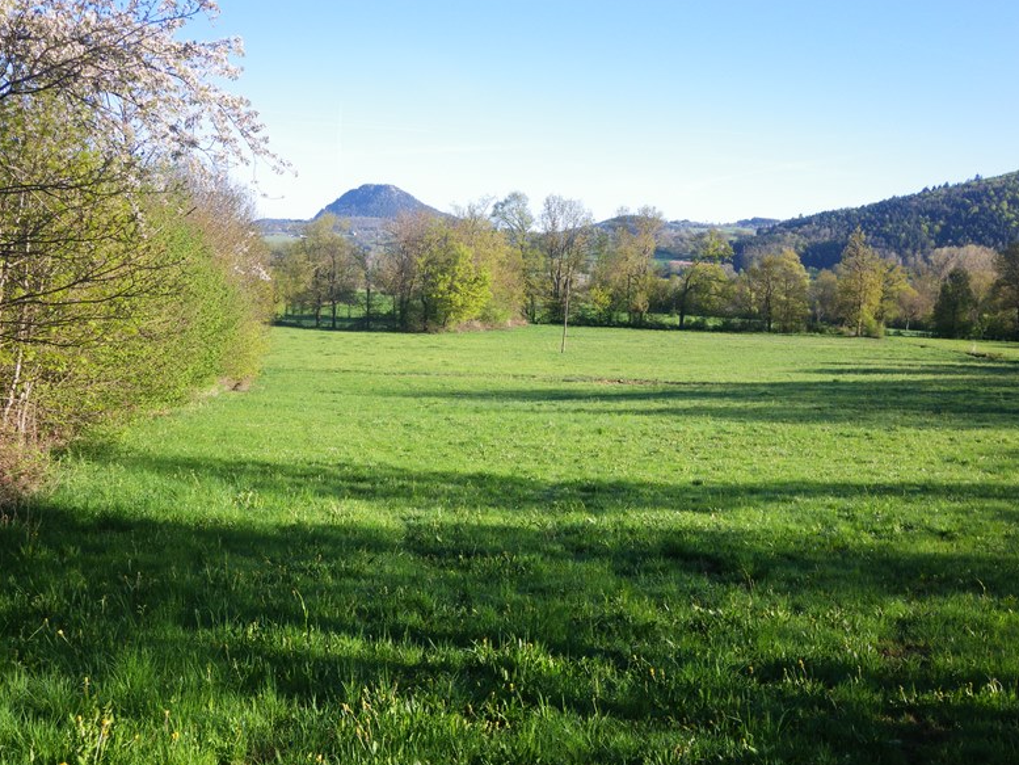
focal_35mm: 35
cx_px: 522
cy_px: 379
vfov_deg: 40.7
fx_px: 1030
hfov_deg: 52.6
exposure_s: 1/160
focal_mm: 6.1
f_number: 4.6
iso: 64
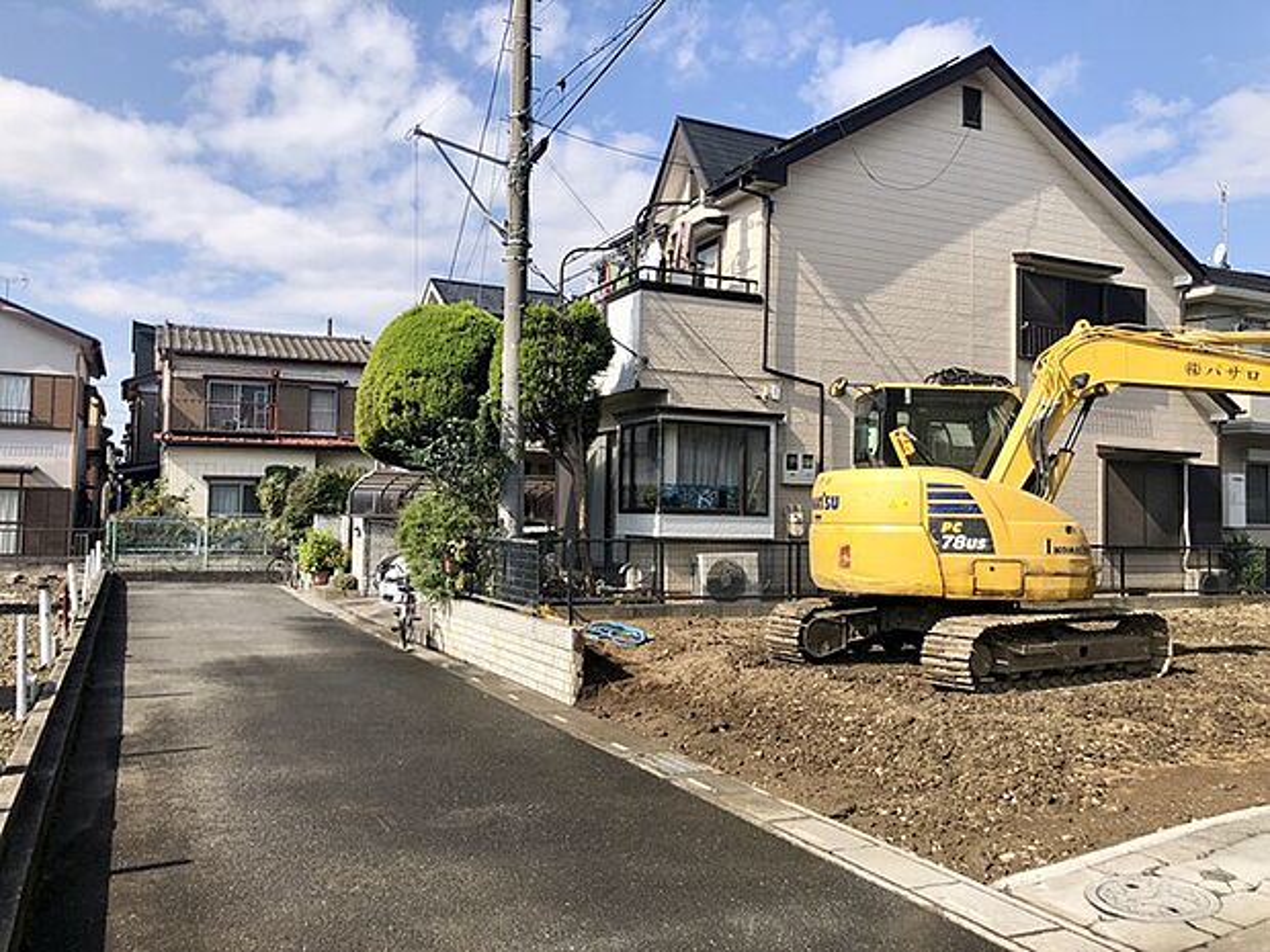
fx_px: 1027
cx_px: 635
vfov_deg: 49.7
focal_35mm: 28
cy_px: 476
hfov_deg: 63.4
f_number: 1.8
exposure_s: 1/1799
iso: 20
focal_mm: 3.99
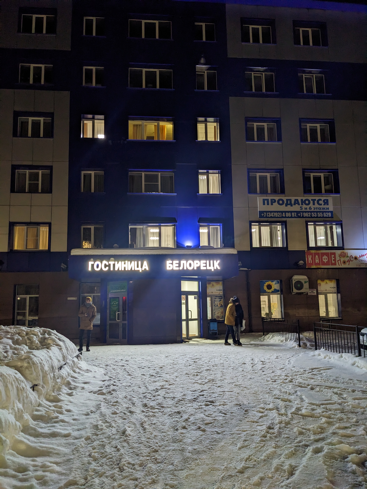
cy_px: 244
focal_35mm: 27
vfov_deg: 65.3
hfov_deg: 51.4
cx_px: 184
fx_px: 382
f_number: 1.73
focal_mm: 4.38
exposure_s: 1/25
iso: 150
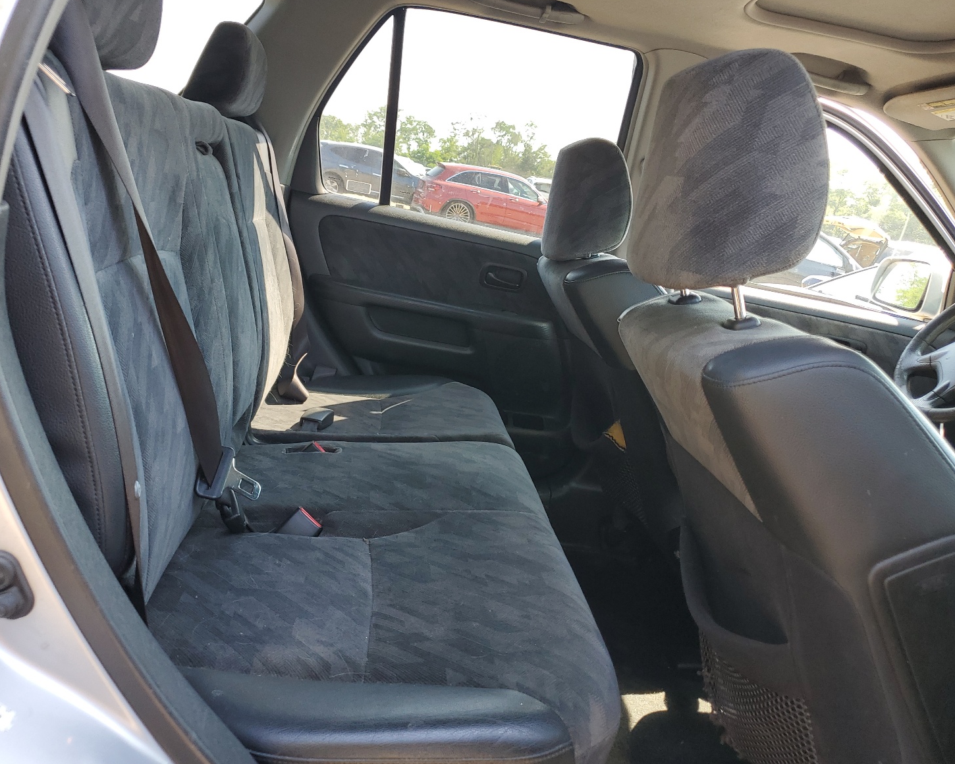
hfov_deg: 62.2
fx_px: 791
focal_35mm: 28
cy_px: 375
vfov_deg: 51.5
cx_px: 452
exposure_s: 1/143
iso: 50
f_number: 1.5
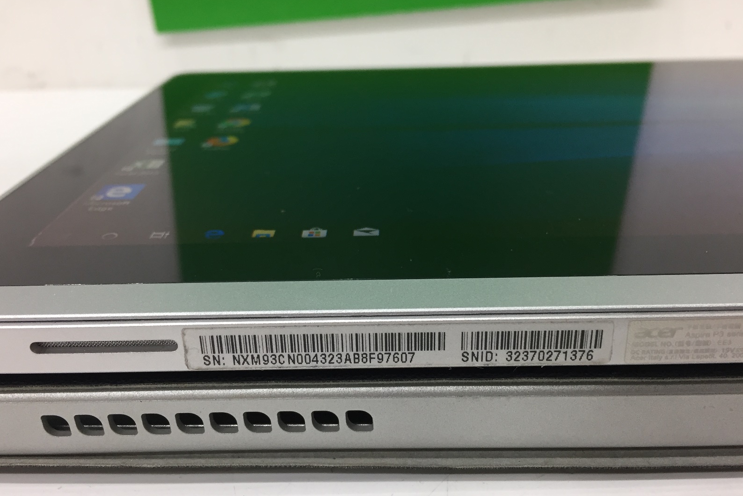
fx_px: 640
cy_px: 236
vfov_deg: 42.3
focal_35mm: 31
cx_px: 367
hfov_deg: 60.3
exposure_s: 1/33
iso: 100
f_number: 2.2
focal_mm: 4.15
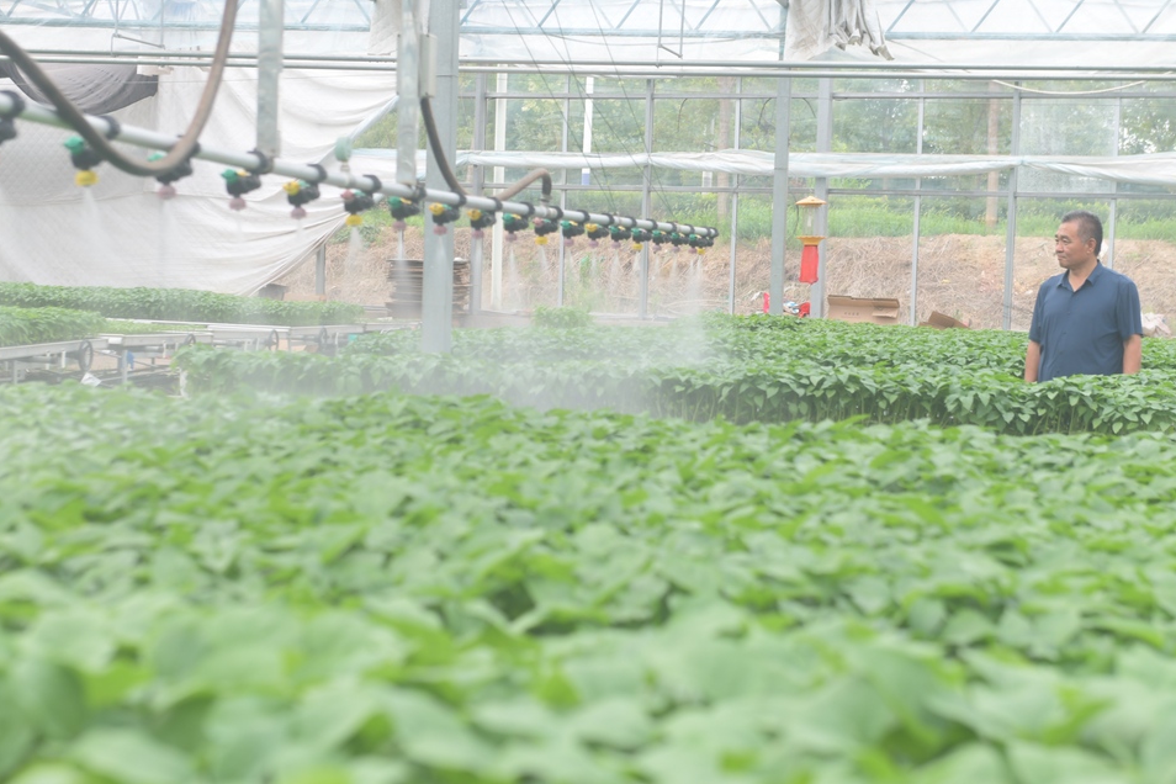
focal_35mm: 78
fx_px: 2548
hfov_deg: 26.0
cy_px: 429
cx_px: 567
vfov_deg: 17.5
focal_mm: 62
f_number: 5.6
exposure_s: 1/100
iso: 200
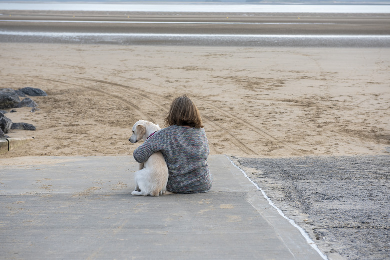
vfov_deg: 19.5
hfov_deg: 28.8
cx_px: 195
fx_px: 758
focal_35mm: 70
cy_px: 130
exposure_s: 1/500
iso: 200
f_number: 5.6
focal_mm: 70
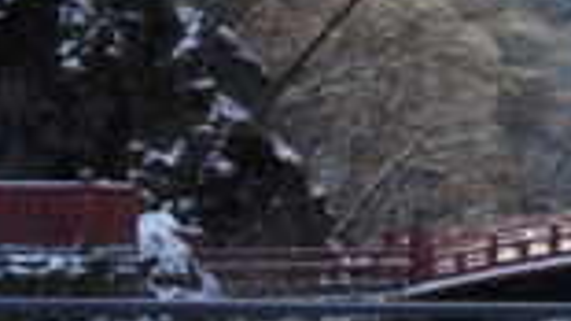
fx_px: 2073
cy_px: 205
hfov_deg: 15.0
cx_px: 737
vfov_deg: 8.8
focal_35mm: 137
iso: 200
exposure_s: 1/125
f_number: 6.3
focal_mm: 30
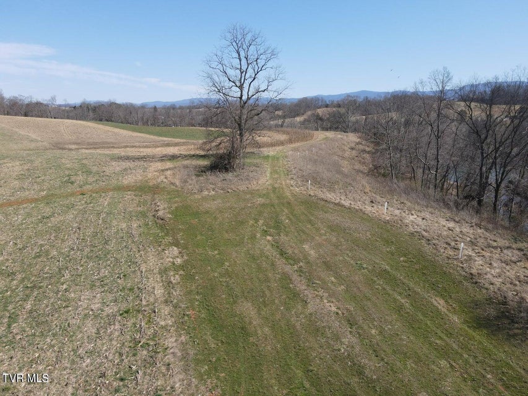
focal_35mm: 24
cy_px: 198
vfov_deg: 56.8
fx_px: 366
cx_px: 264
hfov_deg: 71.6
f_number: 2.8
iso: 100
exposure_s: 1/640
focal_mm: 4.5
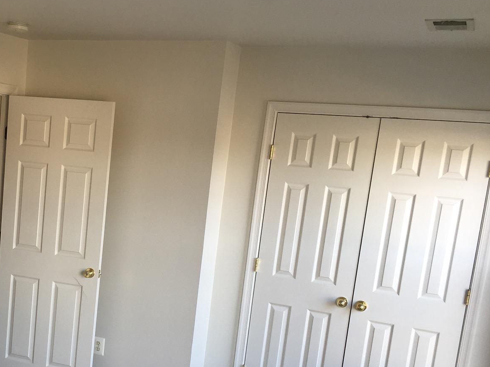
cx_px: 90
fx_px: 722
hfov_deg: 36.1
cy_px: 283
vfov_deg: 28.1
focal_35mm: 51
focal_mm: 4.15
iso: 25
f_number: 2.2
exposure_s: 1/35
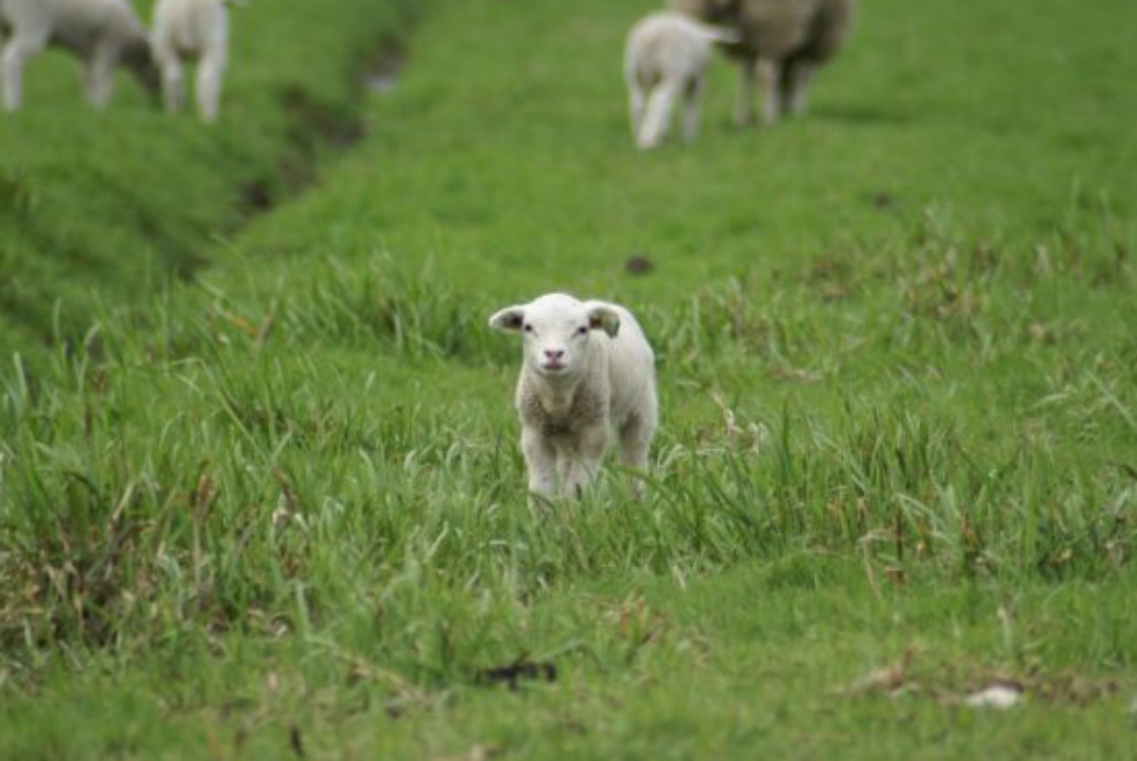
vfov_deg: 2.8
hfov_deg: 4.2
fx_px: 15524
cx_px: 612
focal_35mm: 491
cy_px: 387
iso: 160
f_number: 5.6
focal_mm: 300
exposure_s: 1/500
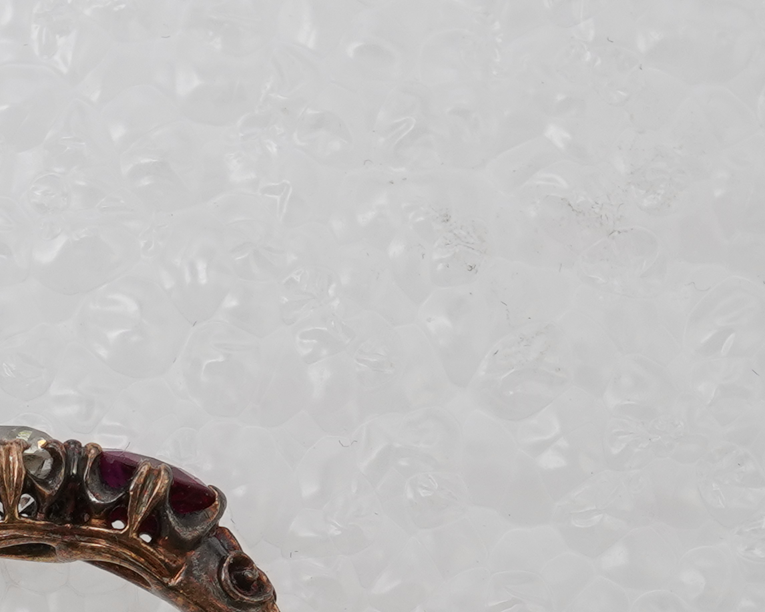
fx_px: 3283
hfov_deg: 13.1
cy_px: 792
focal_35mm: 145
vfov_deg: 10.4
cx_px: 8
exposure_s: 1/100
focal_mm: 30
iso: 500
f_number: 22
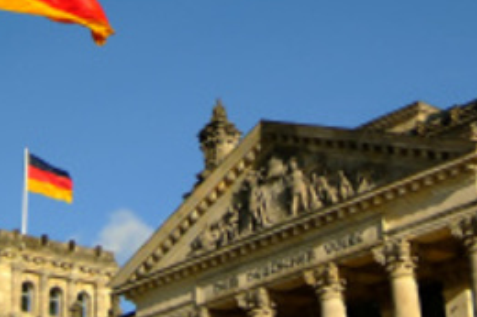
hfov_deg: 21.2
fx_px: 1271
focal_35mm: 96
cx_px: 299
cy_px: 121
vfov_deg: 14.2
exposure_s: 1/750
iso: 100
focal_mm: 26
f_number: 4.2
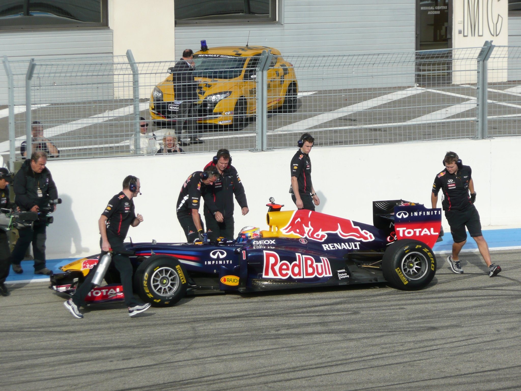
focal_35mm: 212
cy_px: 196
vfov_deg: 7.0
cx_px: 260
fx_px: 3191
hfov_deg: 9.3
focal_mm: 34.8
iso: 100
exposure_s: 1/500
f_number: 4.8
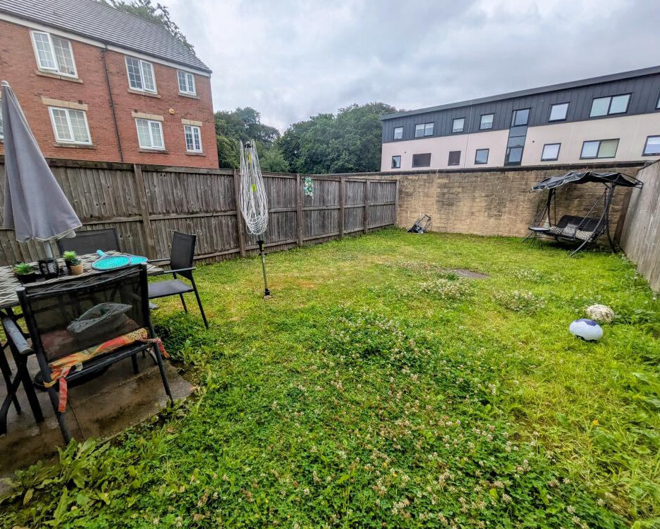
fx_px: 293
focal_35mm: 15
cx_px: 315
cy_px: 269
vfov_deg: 84.1
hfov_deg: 96.7
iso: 48
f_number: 2.2
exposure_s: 1/809
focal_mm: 1.83
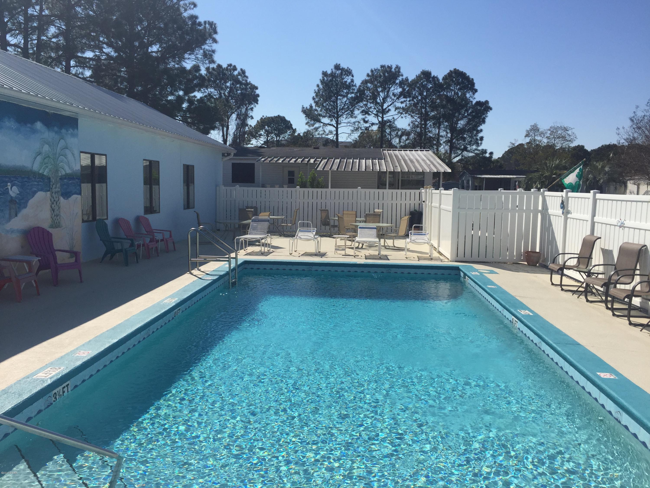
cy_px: 244
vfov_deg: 48.2
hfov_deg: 61.7
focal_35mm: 29
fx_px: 545
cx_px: 325
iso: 32
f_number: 2.2
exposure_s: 1/3968
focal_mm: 4.15
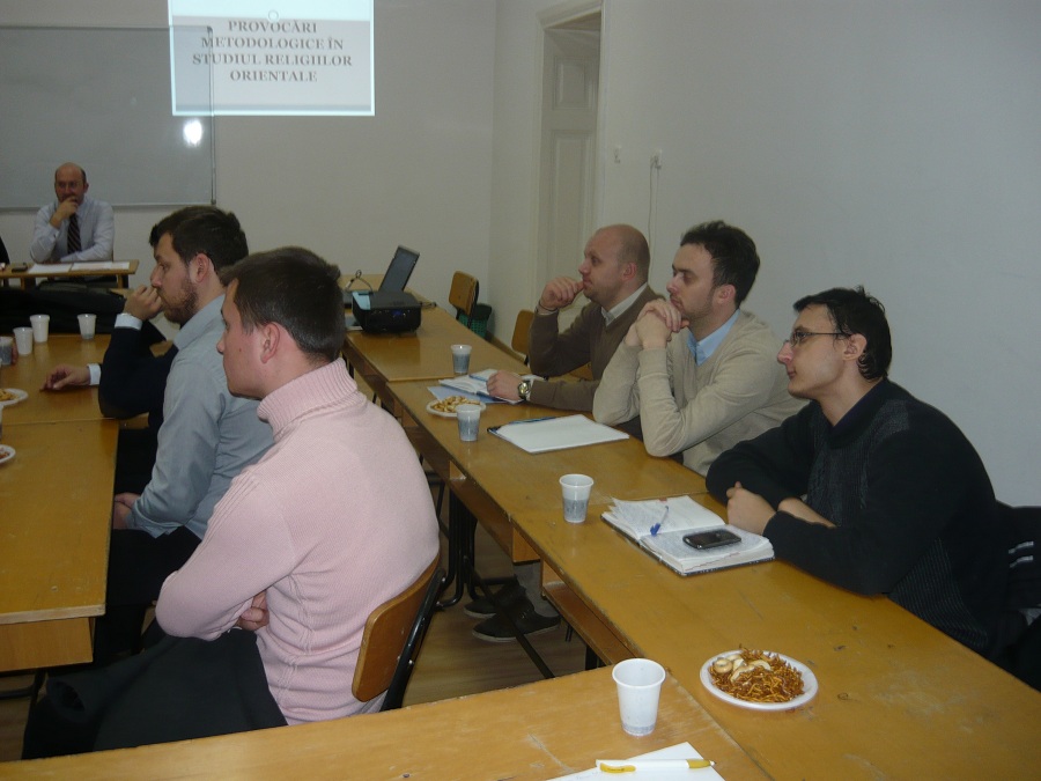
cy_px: 390
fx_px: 992
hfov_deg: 55.4
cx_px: 520
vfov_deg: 42.9
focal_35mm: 33
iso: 125
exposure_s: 1/30
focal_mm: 5.5
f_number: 2.8
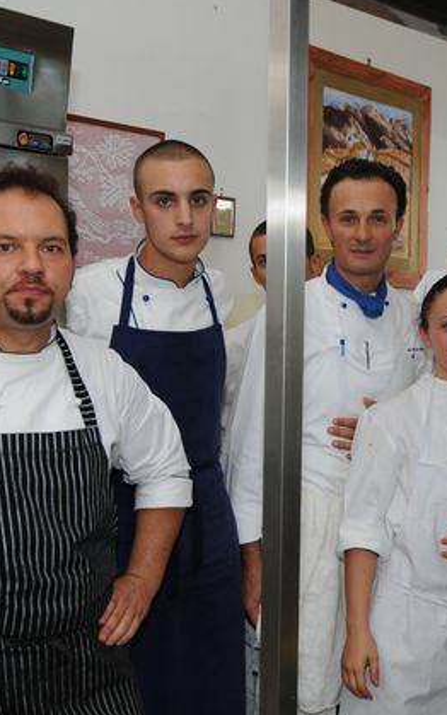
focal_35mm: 56
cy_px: 356
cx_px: 377
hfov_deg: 22.7
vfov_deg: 36.3
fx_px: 1091
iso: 200
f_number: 5
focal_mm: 24
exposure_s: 1/60
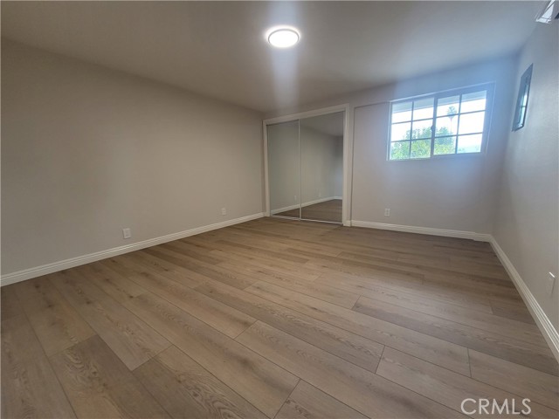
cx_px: 280
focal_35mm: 13
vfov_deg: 89.9
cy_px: 210
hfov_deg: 106.2
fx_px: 210
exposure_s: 1/60
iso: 200
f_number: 2.2
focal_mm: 2.2
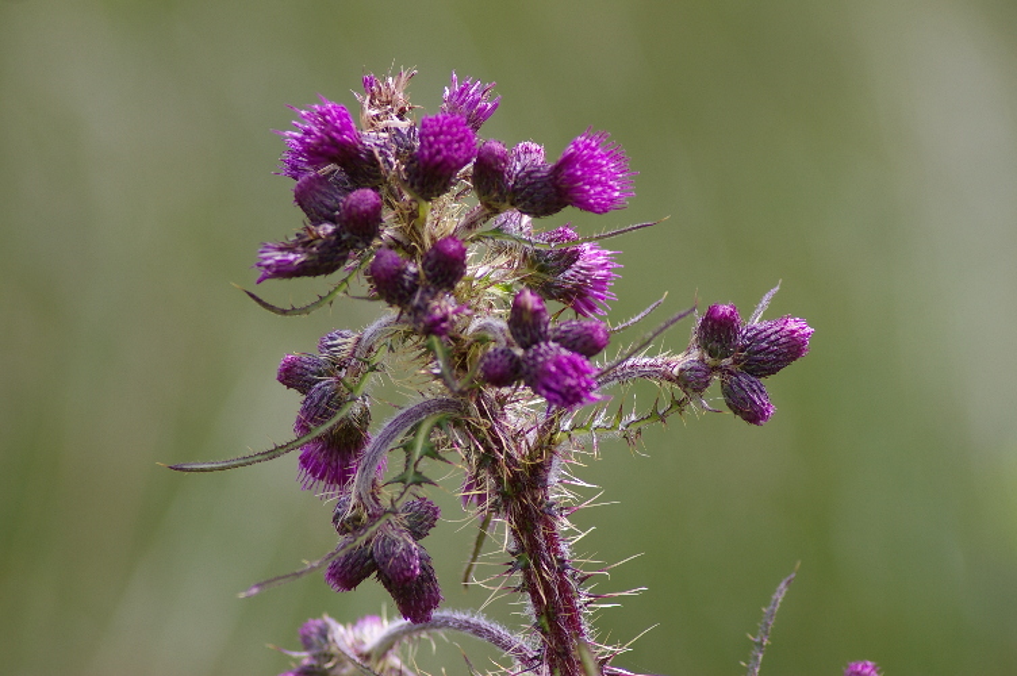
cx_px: 508
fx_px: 7621
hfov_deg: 7.6
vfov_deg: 5.1
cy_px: 338
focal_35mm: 270
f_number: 6.7
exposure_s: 1/350
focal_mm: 180
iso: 200
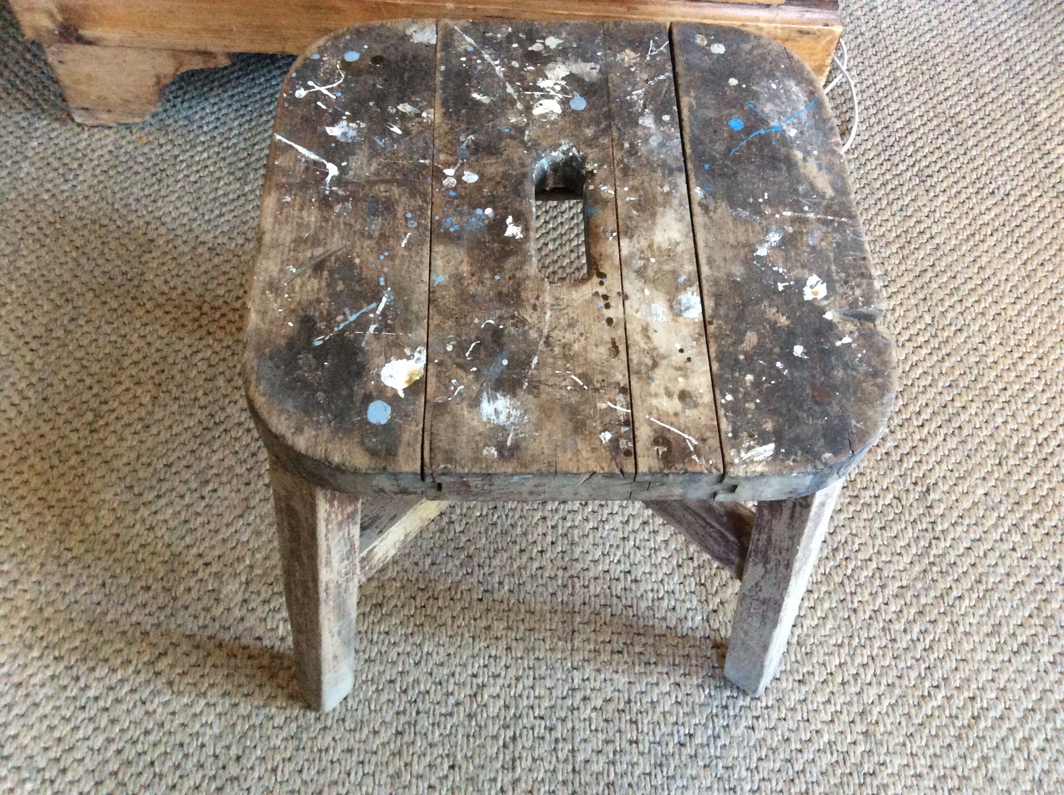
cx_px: 532
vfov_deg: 44.1
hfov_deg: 56.9
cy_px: 398
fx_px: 982
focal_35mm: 32
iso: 320
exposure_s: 1/17
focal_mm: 3.3
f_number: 2.4
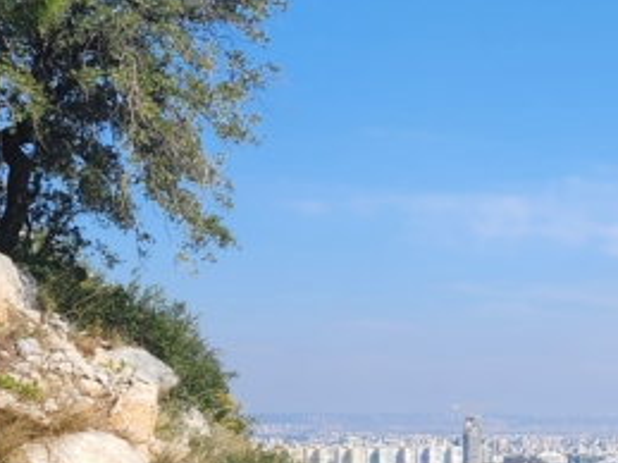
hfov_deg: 20.6
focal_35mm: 93
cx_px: 570
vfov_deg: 15.5
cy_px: 511
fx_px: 1660
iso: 12
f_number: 1.8
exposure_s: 1/997
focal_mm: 6.4
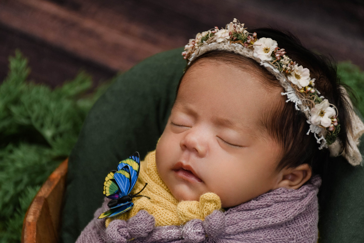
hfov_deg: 11.2
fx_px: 1850
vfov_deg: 7.5
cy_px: 122
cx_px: 182
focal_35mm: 183
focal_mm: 122
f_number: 5.6
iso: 1250
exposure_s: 1/250
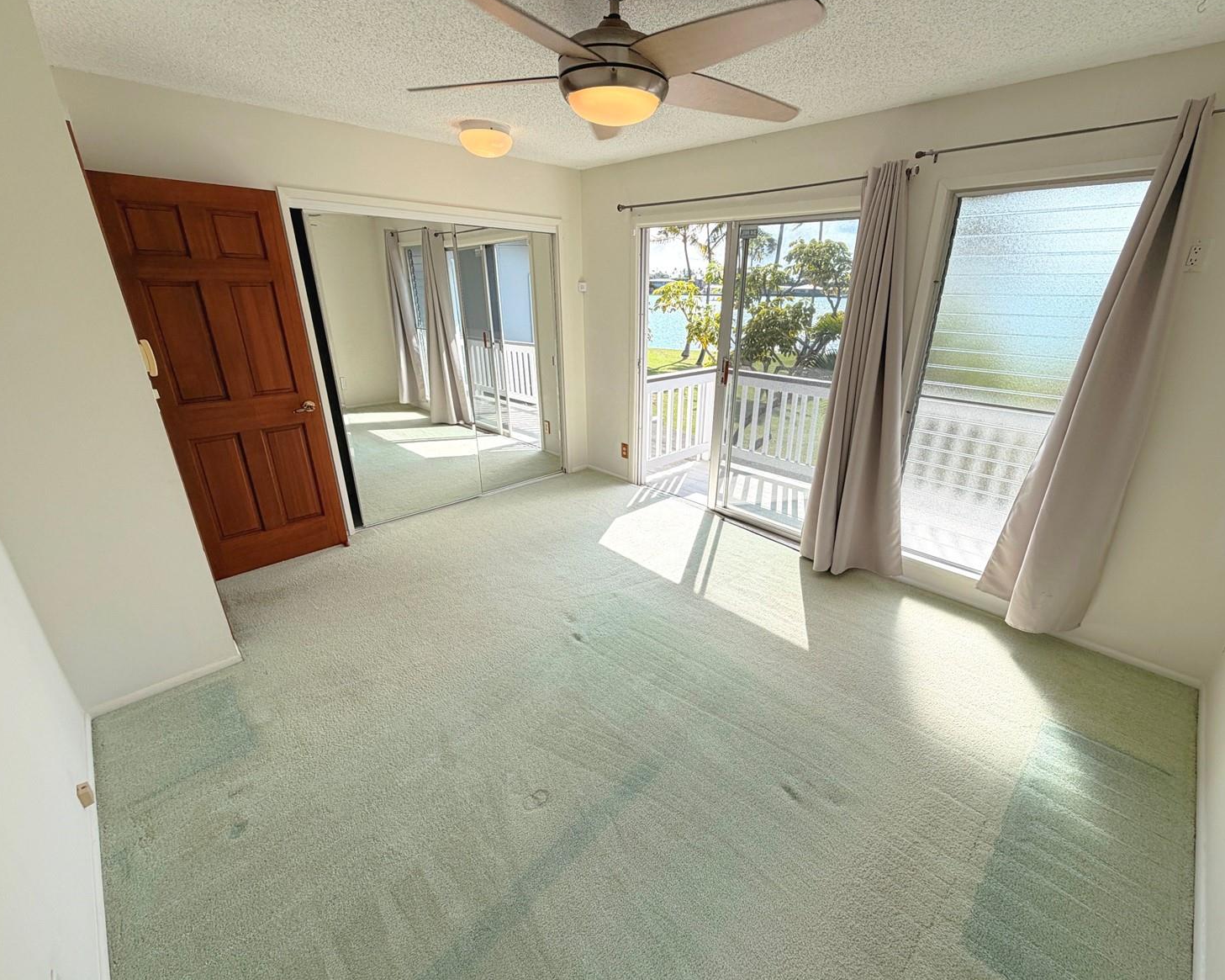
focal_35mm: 15
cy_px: 495
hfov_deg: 96.8
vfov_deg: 84.0
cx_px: 636
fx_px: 544
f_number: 2.2
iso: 40
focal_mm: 2.22
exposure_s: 1/502
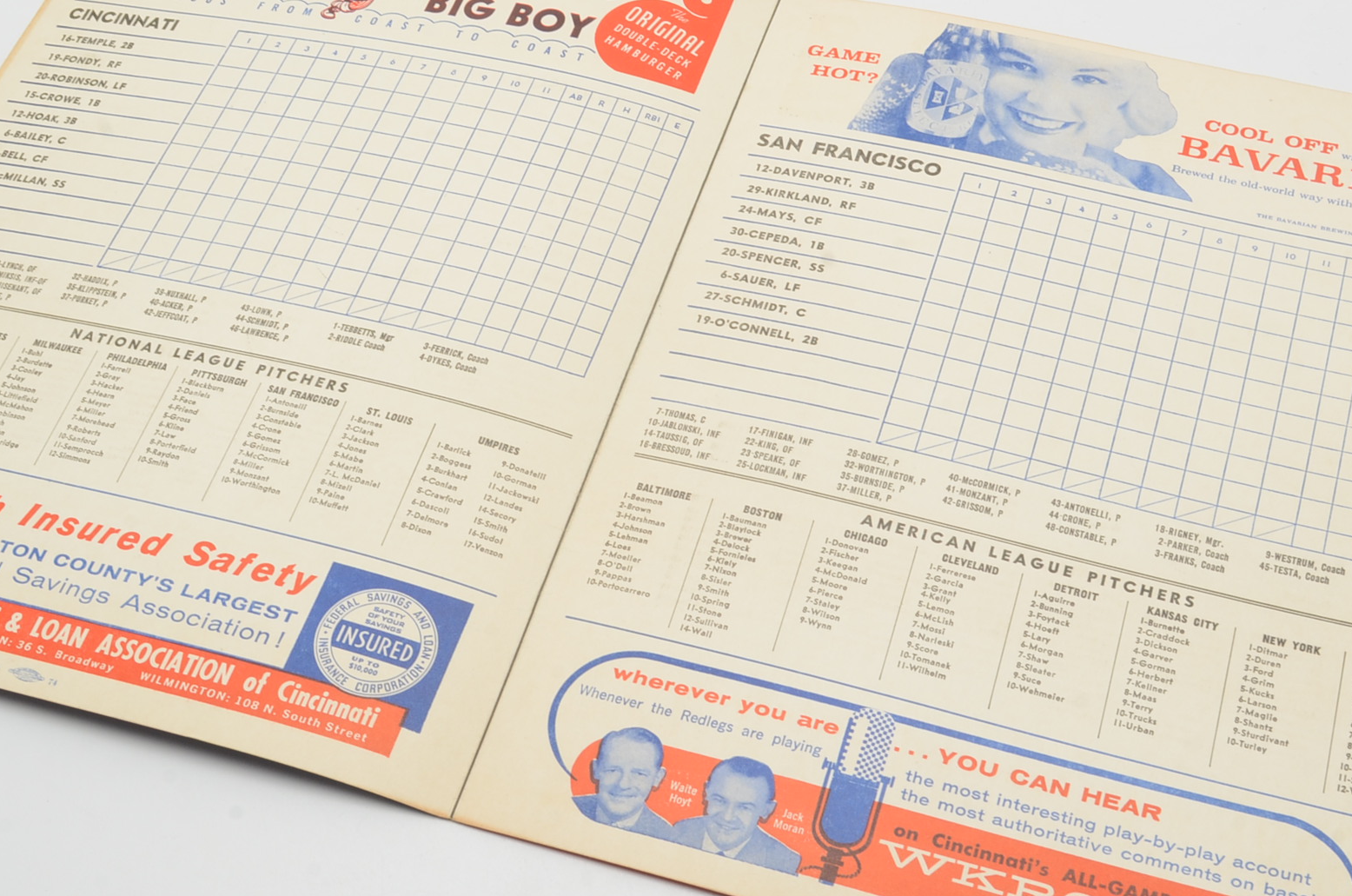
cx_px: 635
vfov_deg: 23.7
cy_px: 480
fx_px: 2136
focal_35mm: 57
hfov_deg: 35.1
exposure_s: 1/125
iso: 200
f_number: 16
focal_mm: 24
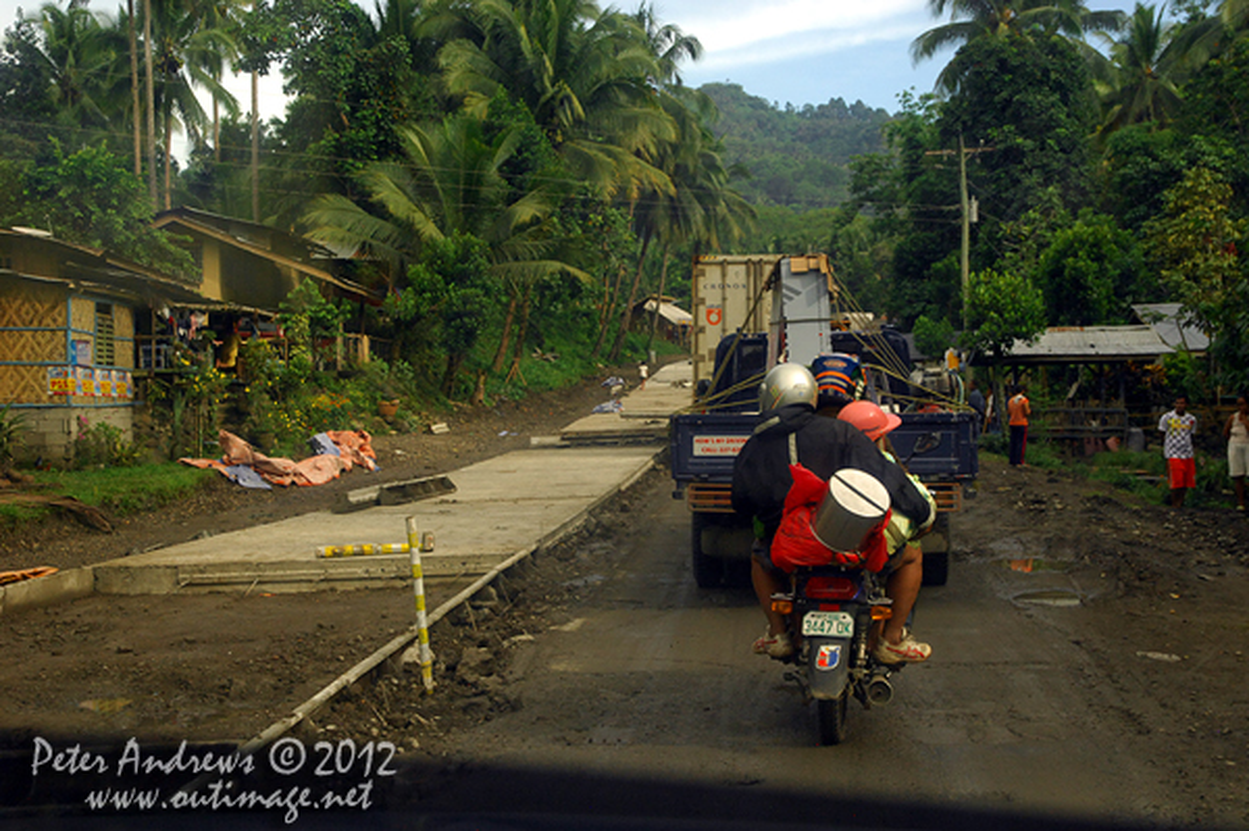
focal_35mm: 48
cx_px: 624
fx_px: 1664
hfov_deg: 41.1
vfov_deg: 28.0
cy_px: 416
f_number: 6.7
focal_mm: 32
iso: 400
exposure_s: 1/500
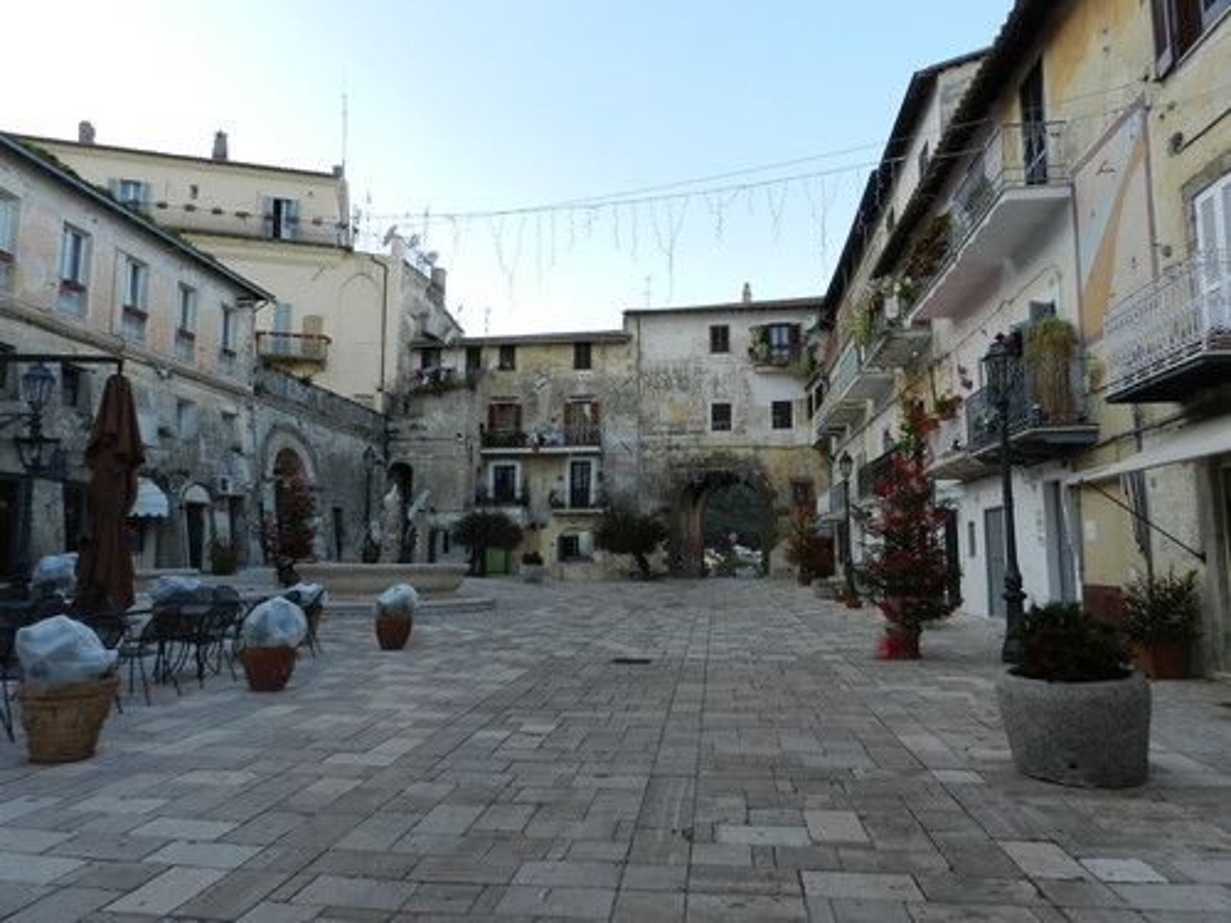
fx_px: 818
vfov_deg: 58.9
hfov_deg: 73.9
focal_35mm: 23
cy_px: 462
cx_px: 616
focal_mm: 4
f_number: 5
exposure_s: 1/80
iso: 160
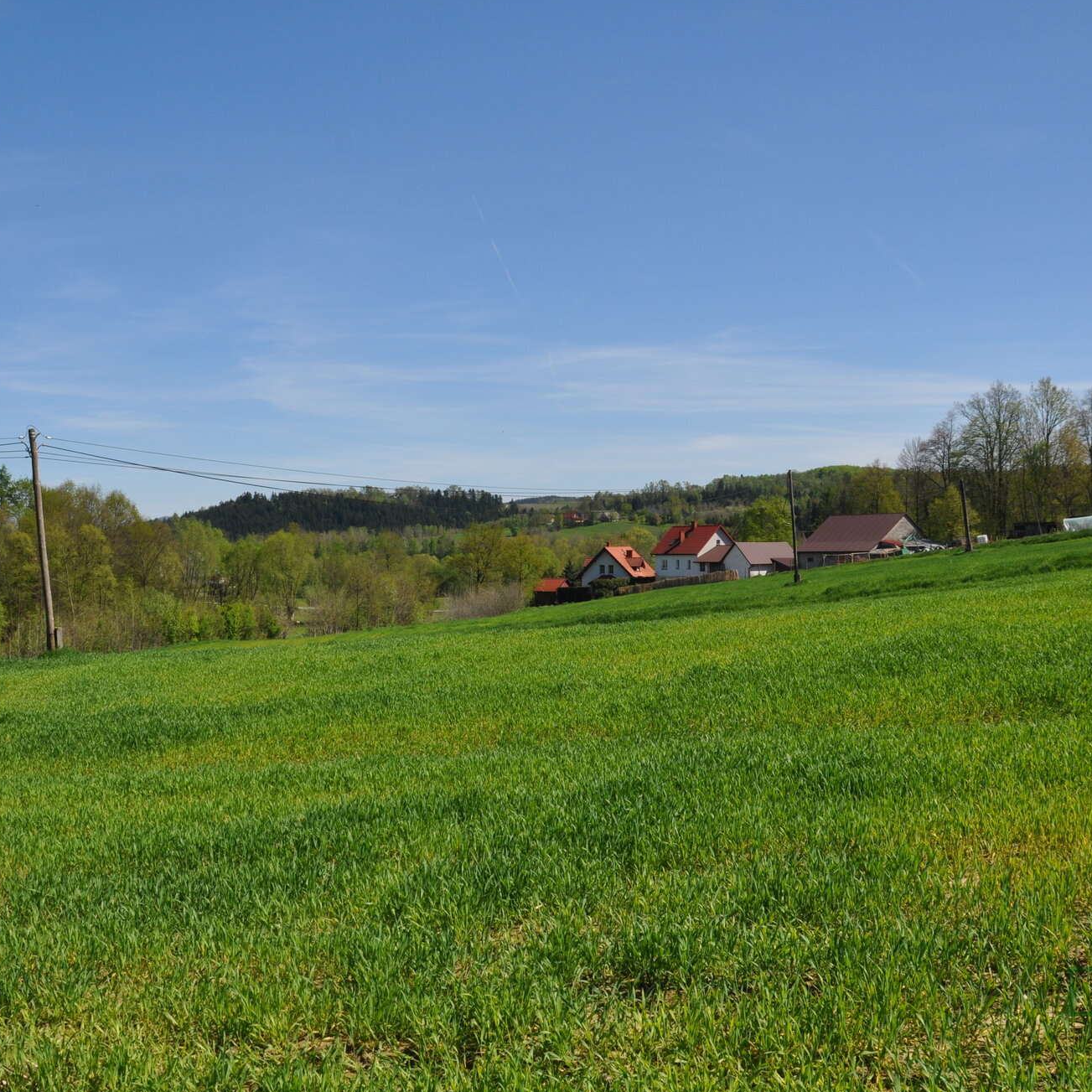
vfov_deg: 39.2
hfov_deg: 39.1
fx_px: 1535
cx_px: 477
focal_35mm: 43
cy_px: 546
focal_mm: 22
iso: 200
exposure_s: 1/400
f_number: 10
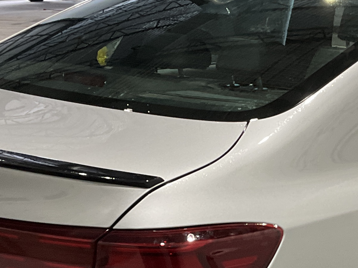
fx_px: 1003
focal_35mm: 97
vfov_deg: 15.1
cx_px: 305
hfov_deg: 19.9
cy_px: 237
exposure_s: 1/60
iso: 100
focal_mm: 3
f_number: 1.8
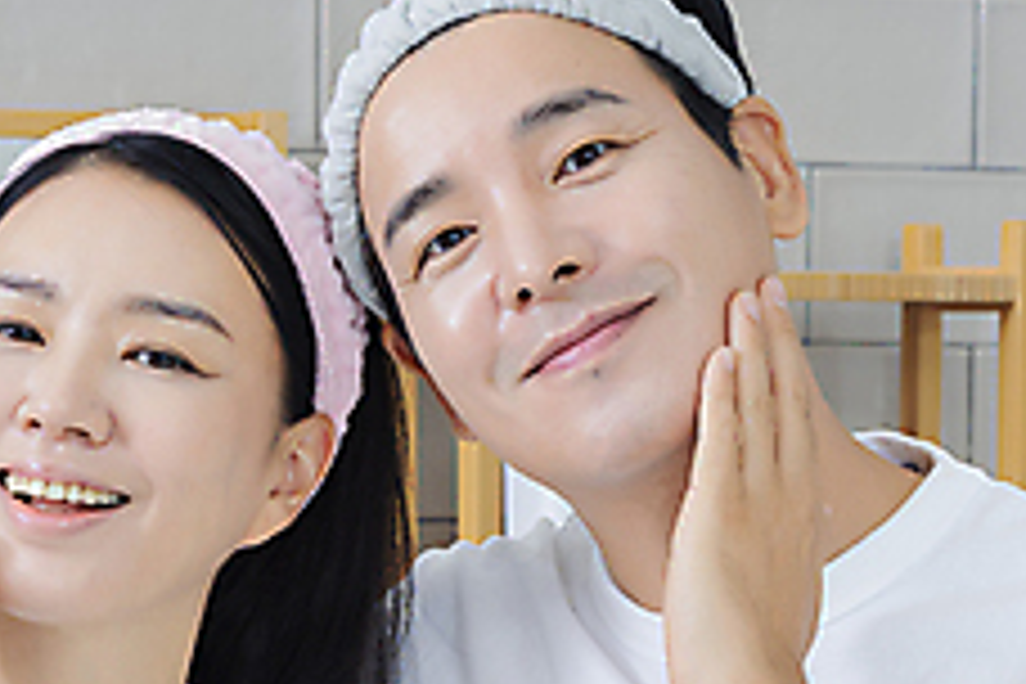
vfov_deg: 6.1
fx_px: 6384
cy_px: 675
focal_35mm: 224
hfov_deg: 9.2
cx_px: 328
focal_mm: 85
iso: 100
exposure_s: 1/125
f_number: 5.6
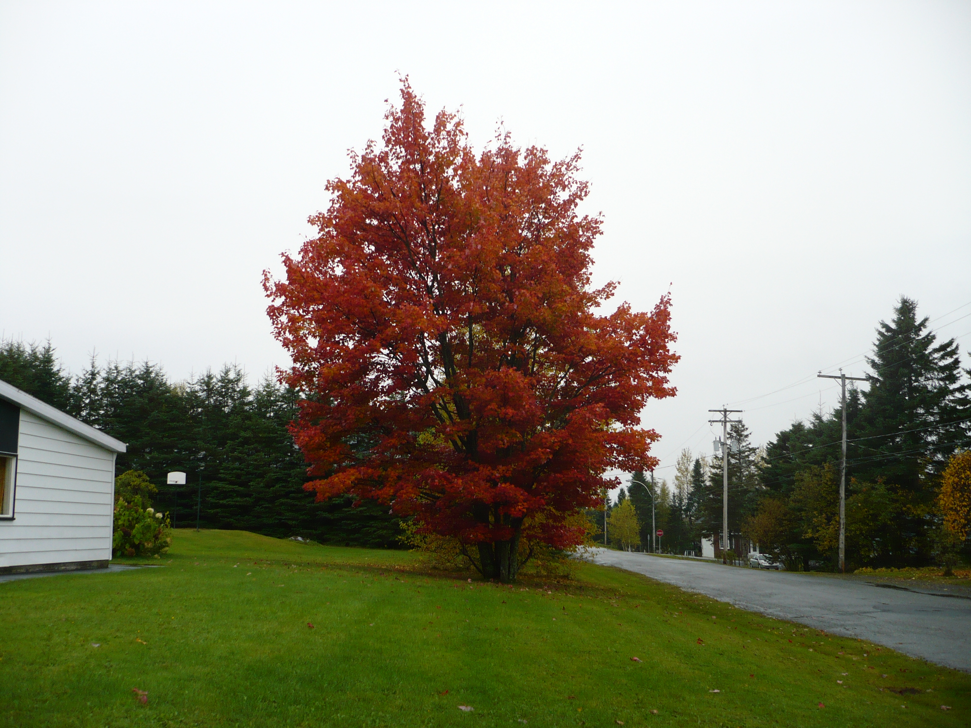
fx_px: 982
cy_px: 364
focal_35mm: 35
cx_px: 486
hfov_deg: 52.6
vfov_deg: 40.7
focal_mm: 5.8
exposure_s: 1/400
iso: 100
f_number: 2.8
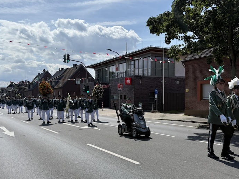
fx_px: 249
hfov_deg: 51.4
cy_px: 113
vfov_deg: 39.4
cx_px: 116
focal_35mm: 36
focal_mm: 6.76
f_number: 1.78
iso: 80
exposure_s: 1/6173
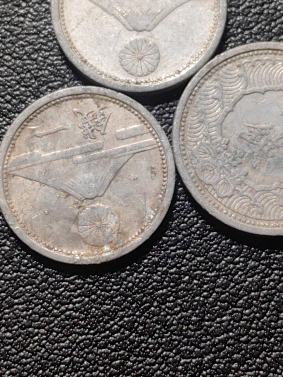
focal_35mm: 101
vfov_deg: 19.4
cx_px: 168
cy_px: 113
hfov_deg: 14.6
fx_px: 1101
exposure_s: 1/100
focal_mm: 5.75
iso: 80
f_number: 2
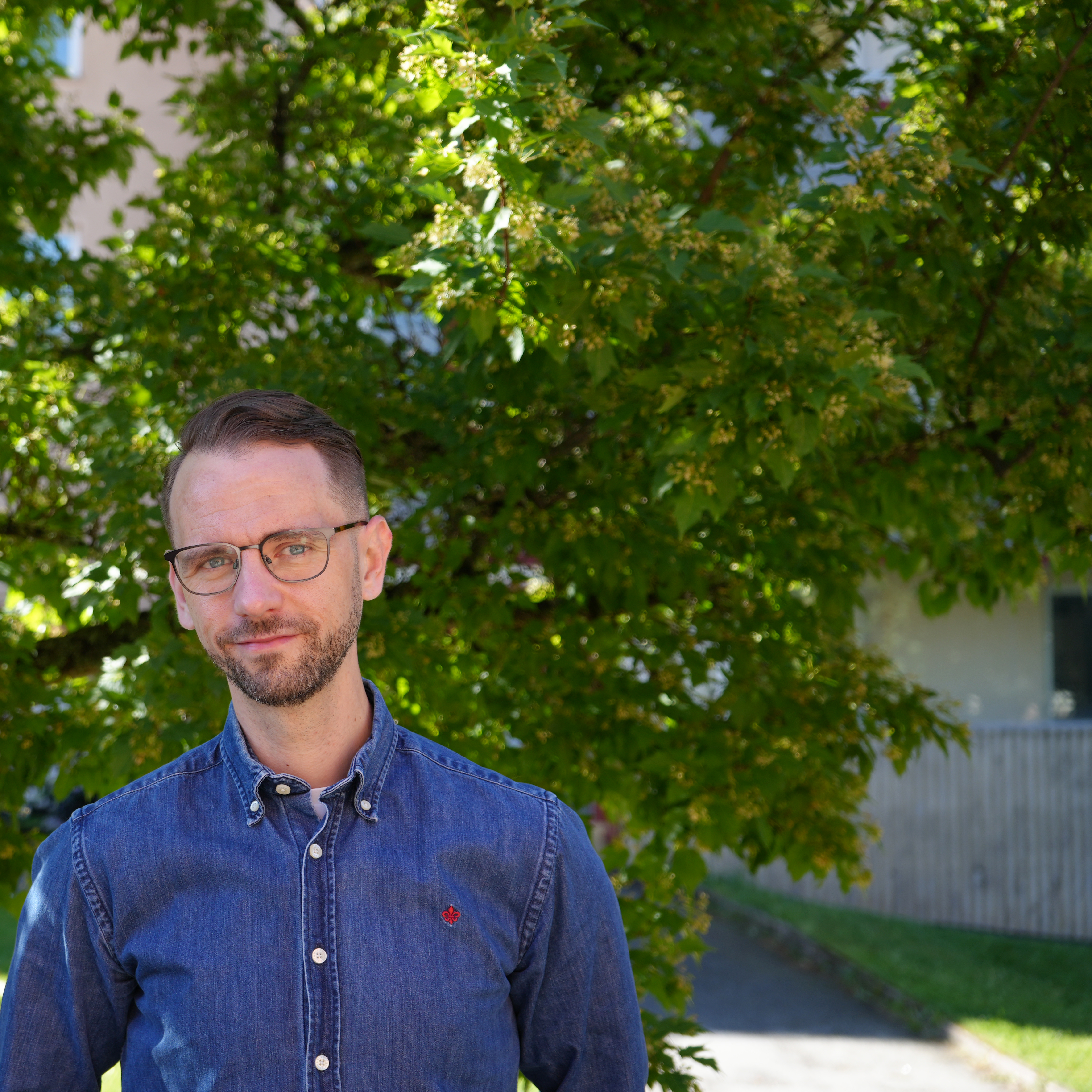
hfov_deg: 23.8
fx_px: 2570
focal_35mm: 72
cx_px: 299
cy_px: 543
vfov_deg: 24.0
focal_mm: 56
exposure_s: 1/160
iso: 160
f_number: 5
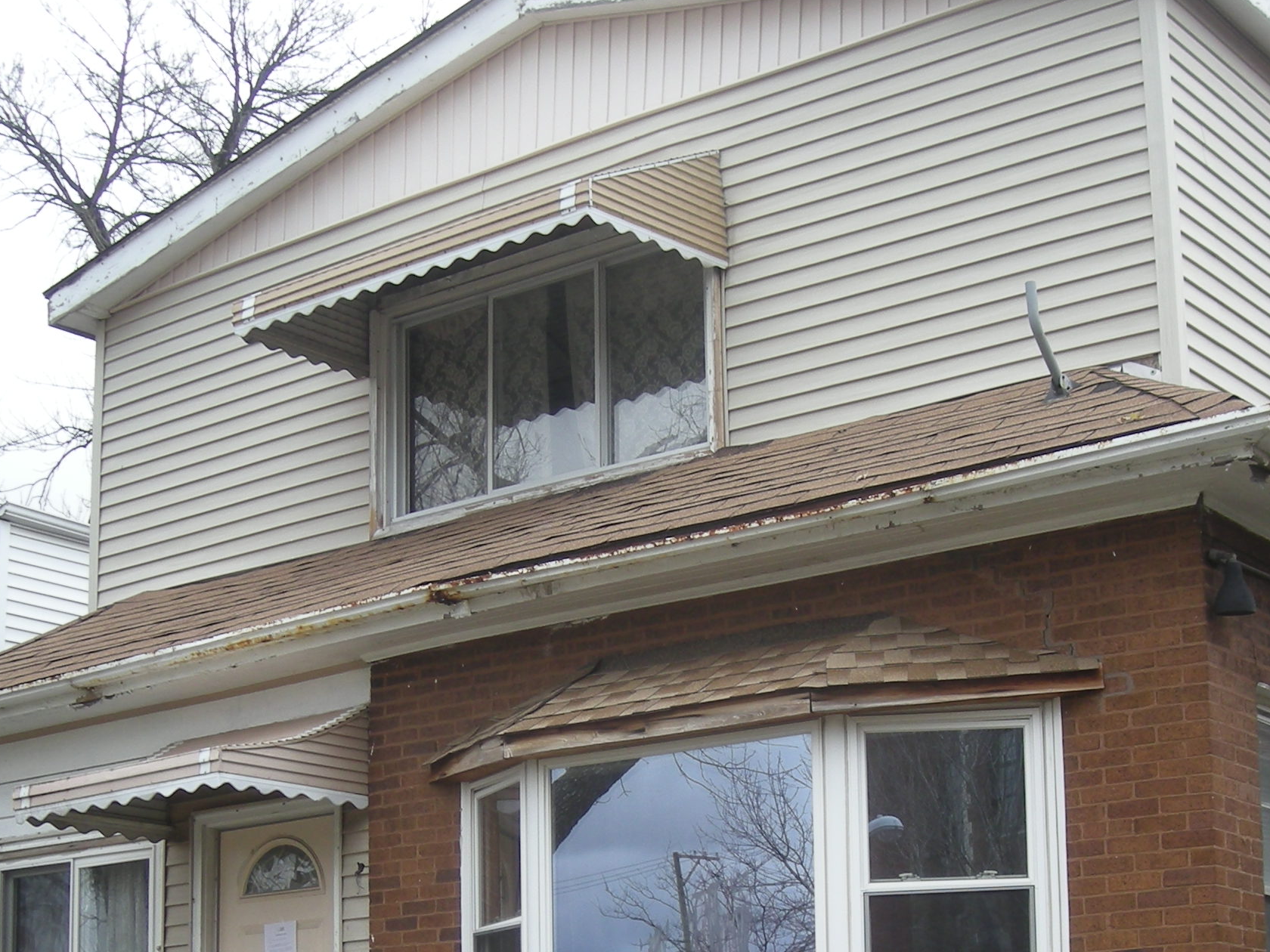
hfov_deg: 30.3
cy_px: 819
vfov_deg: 22.5
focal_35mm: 64
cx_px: 690
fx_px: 2348
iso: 50
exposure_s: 1/87.4
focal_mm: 5.7
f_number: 2.8
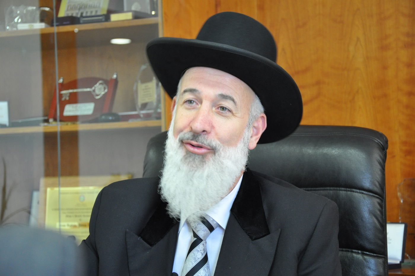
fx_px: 1071
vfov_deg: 14.7
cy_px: 138
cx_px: 208
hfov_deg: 21.9
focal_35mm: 93
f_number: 5.3
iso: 1250
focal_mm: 62
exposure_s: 1/30
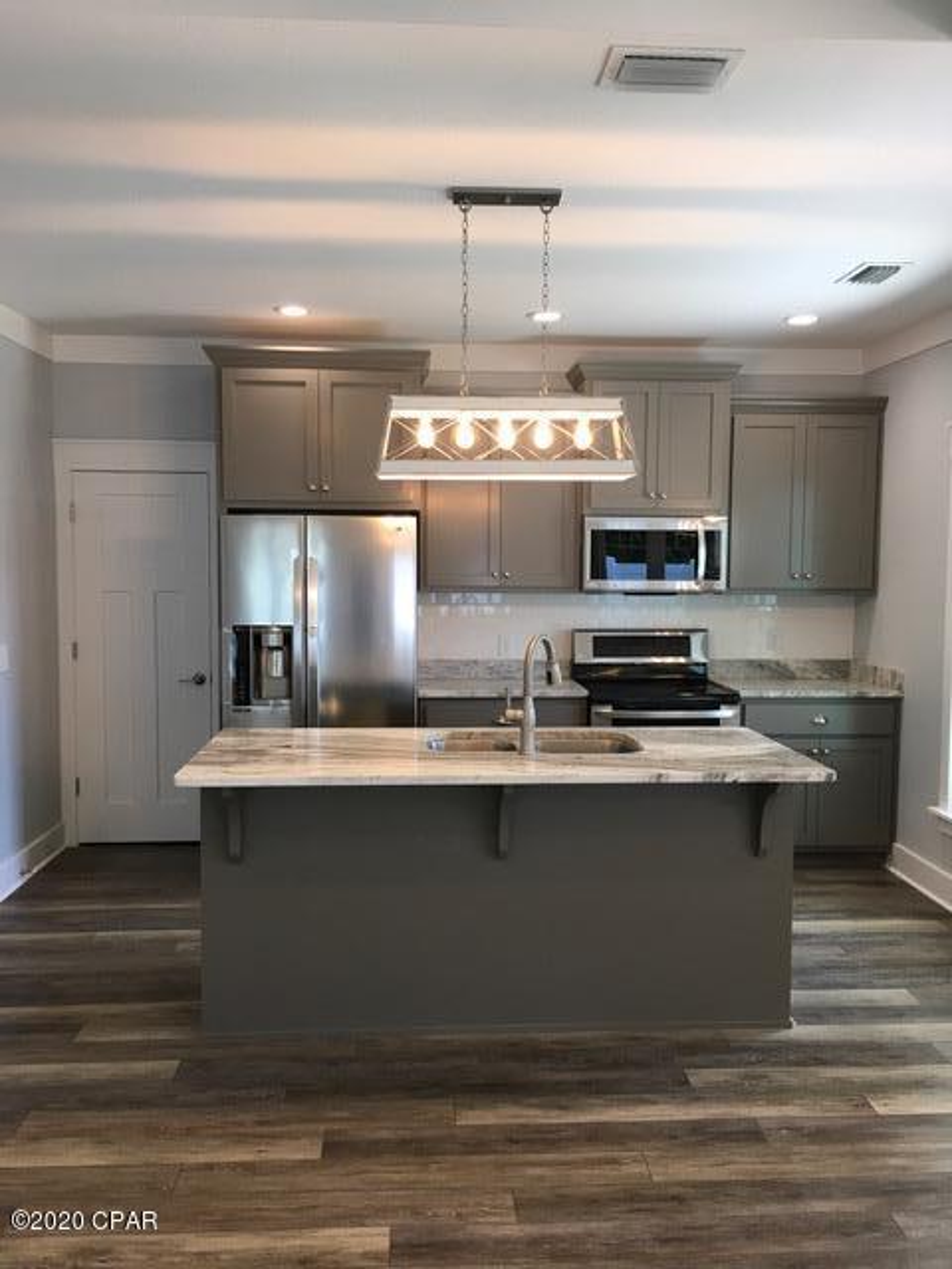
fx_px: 1063
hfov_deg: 48.2
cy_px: 634
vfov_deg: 61.7
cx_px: 476
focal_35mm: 29
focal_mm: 4.15
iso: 25
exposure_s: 1/40
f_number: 2.2
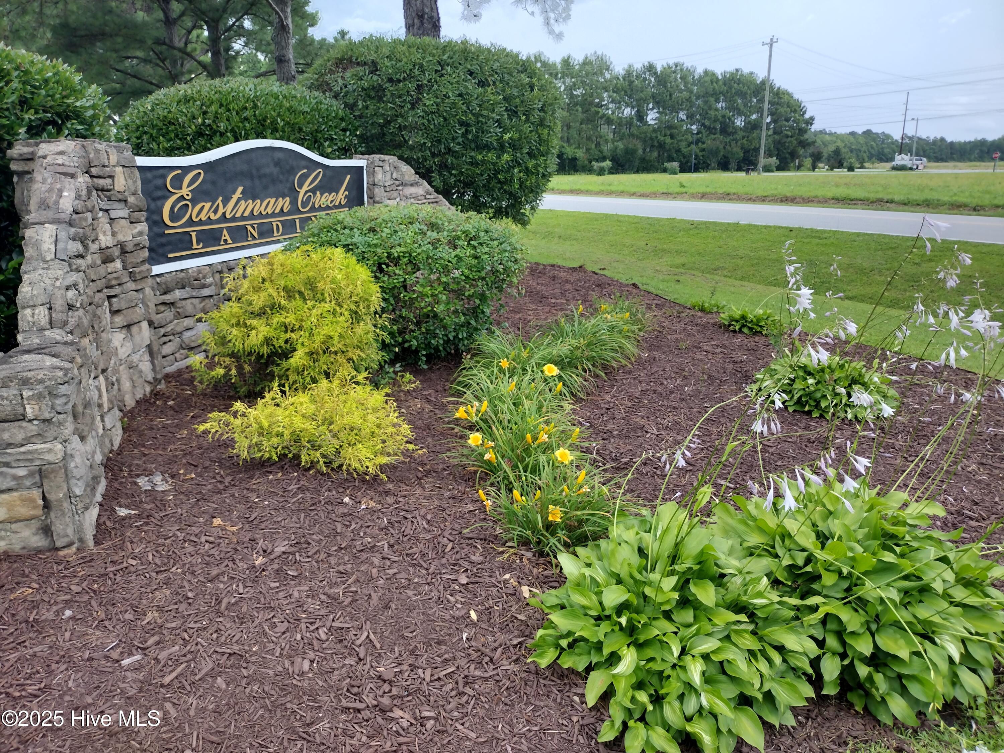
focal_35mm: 27
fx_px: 783
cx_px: 502
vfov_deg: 51.4
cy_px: 376
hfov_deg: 65.3
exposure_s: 1/252
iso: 100
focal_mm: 4.71
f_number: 1.7
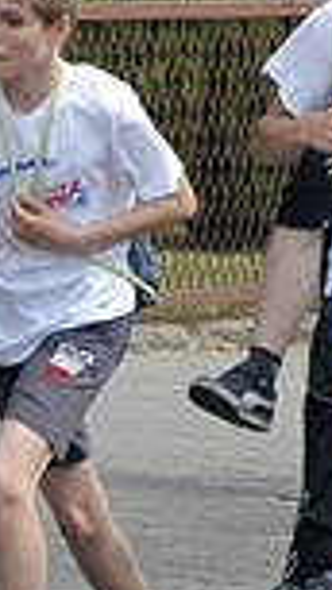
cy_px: 283
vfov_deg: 2.4
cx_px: 795
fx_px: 14326
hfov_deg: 1.3
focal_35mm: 915
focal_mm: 105
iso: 800
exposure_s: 1/1000
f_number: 8
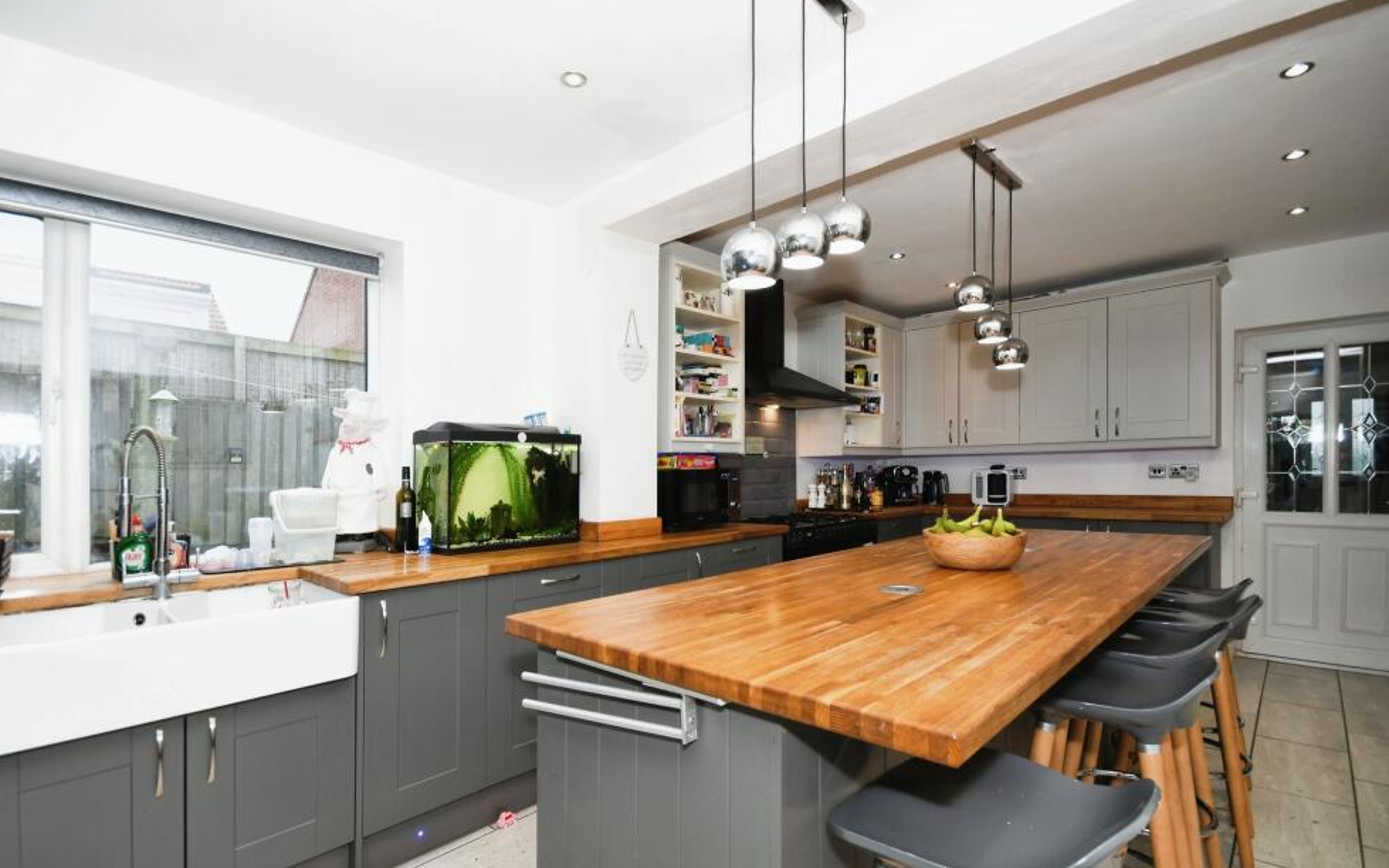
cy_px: 469
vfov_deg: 71.1
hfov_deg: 97.8
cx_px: 674
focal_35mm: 16
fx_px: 606
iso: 400
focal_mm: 10
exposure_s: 1/60
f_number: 8
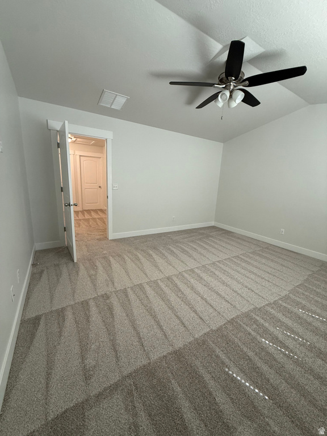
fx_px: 176
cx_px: 164
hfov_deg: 85.7
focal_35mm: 14
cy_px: 218
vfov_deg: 102.1
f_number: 2.2
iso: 250
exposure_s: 1/120
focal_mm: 2.22
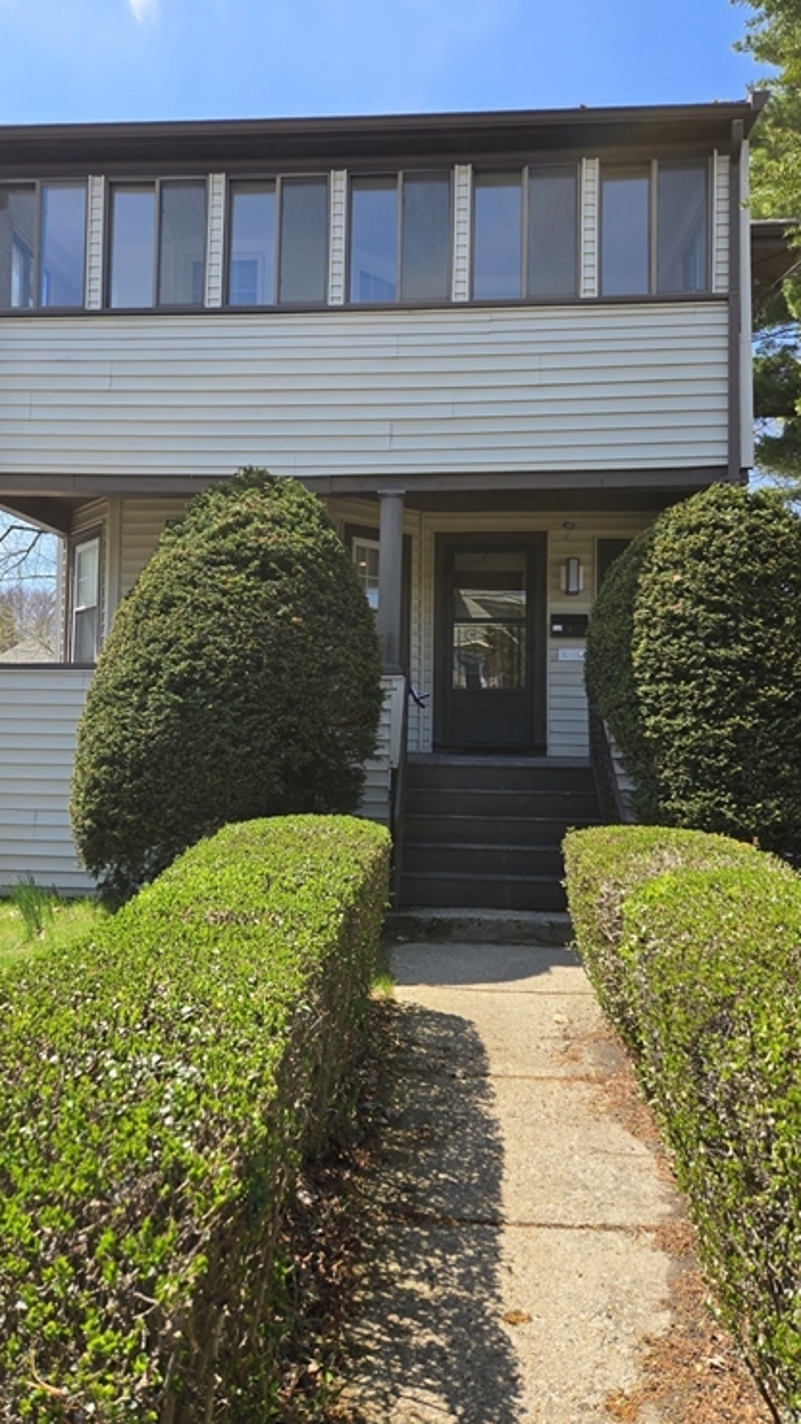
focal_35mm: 26
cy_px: 689
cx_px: 374
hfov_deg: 44.3
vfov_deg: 71.9
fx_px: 982
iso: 25
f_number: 1.8
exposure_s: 1/1073
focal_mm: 5.4
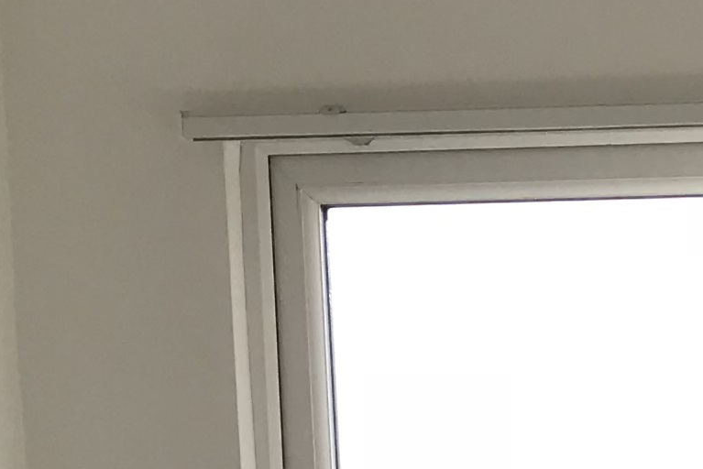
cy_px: 1282
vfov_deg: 8.0
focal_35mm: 153
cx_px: 1002
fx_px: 2989
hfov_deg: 12.8
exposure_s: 1/493
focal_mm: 3.99
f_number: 1.8
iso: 20
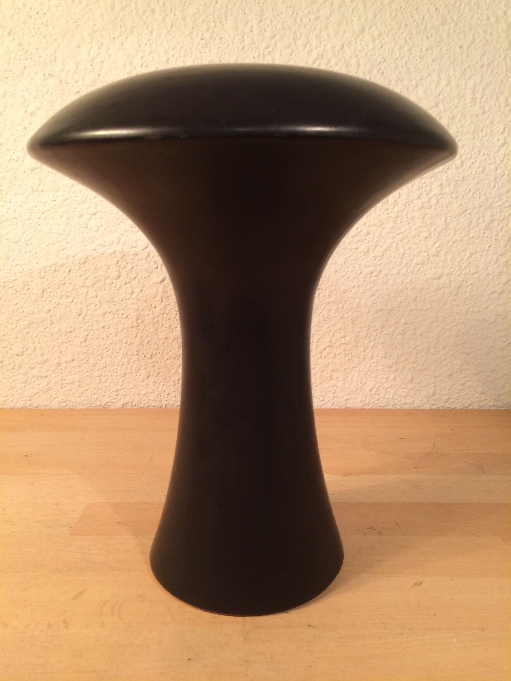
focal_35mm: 29
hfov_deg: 48.2
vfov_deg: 61.7
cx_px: 256
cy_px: 340
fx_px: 571
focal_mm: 4.15
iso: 80
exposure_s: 1/33
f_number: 2.2
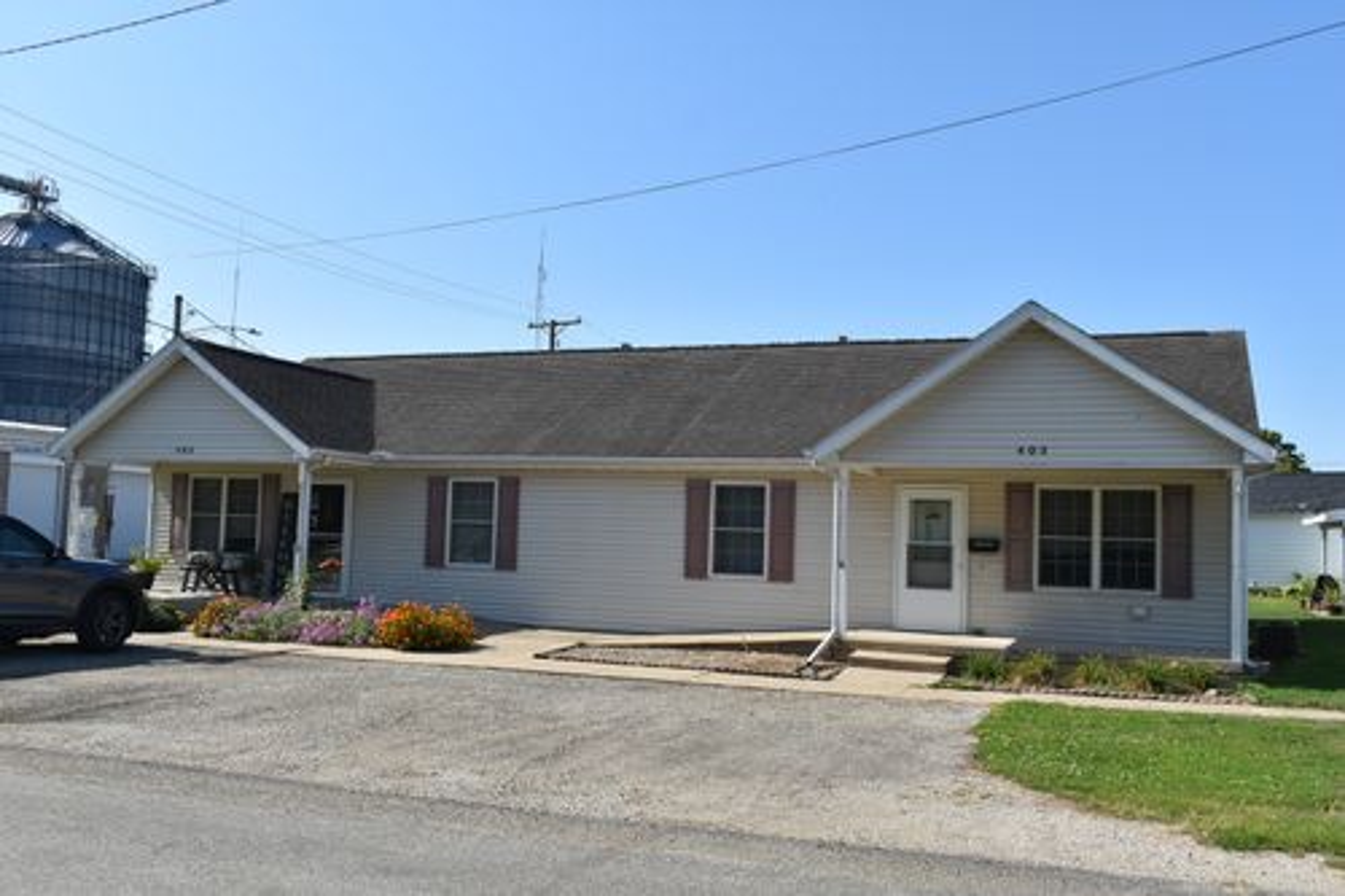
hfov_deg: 57.2
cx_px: 672
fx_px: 1232
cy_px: 448
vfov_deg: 39.9
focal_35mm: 33
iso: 100
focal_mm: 22
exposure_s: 1/250
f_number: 8
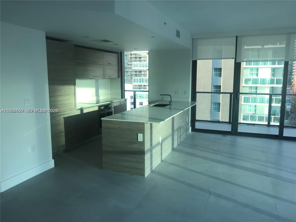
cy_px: 111
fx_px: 239
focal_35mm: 28
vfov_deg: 49.7
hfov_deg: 63.4
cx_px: 148
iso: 32
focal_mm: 3.99
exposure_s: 1/120
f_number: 1.8
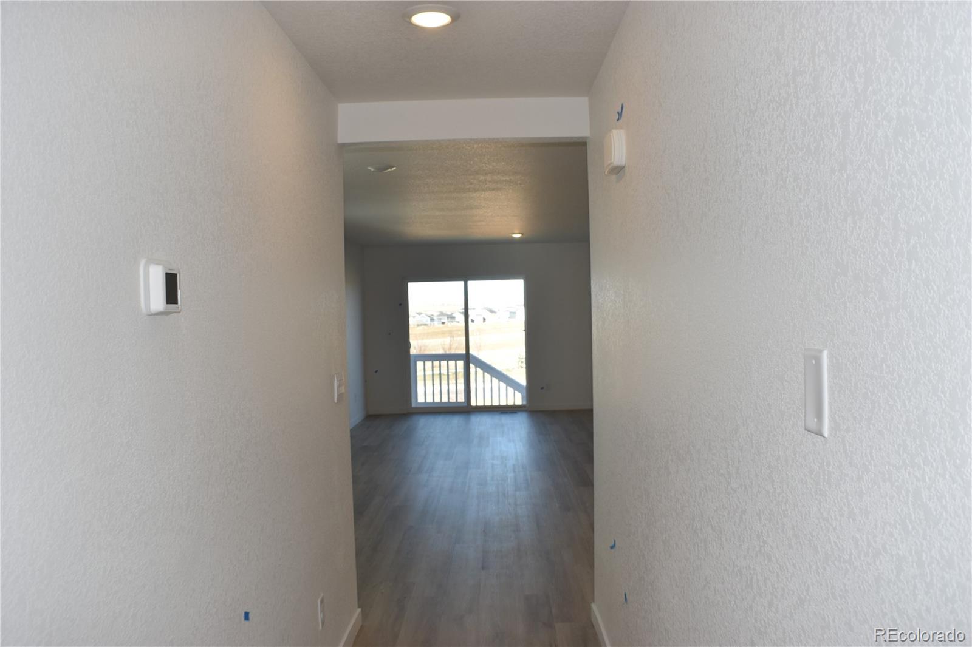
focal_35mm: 39
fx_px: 1053
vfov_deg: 34.2
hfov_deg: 49.6
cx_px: 486
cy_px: 324
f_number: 5.6
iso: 200
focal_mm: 26
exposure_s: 1/125
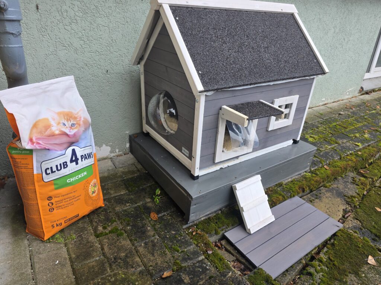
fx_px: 253
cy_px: 142
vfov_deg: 58.9
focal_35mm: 23
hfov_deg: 73.9
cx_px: 190
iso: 100
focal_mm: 6.3
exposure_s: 1/180
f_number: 1.7
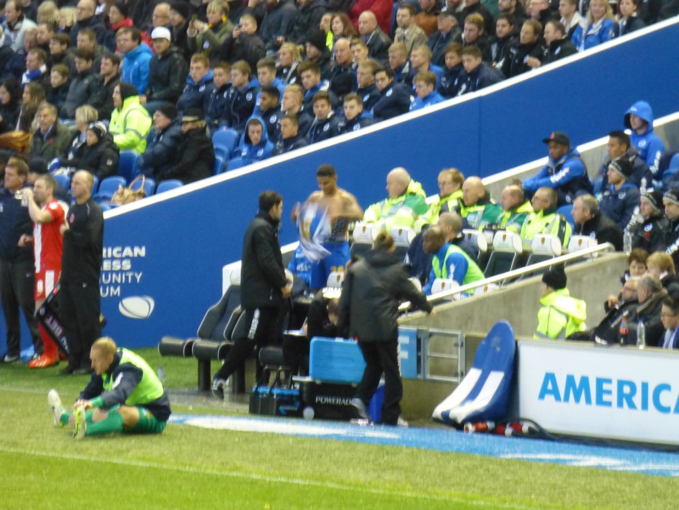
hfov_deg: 4.1
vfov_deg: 3.1
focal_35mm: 480
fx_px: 9415
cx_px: 340
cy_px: 255
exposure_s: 1/15
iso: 1000
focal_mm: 86
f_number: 6.4
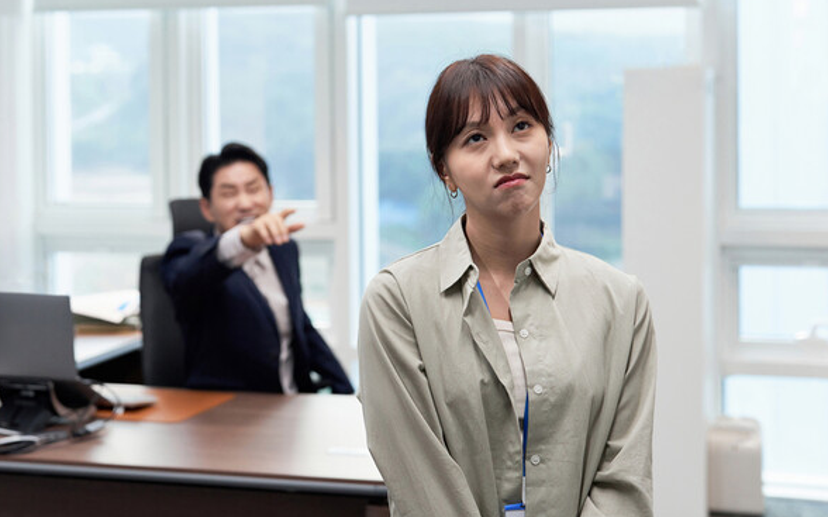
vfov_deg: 24.8
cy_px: 251
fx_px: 1173
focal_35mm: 52
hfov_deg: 38.9
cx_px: 407
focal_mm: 50
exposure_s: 1/125
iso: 640
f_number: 2.8
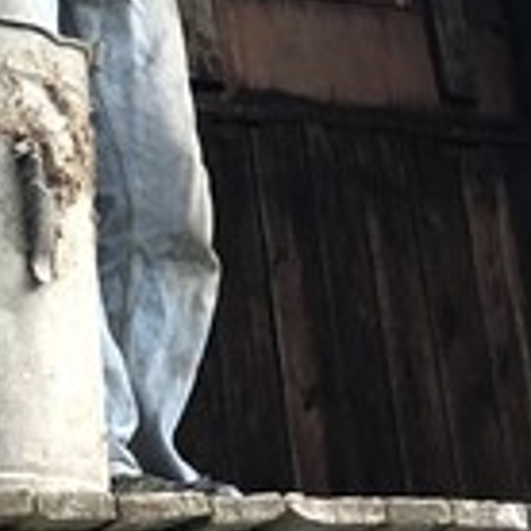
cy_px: -416
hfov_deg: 9.8
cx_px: 162
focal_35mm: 179
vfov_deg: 9.3
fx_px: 3107
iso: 40
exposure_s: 1/30
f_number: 1.8
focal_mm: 3.99
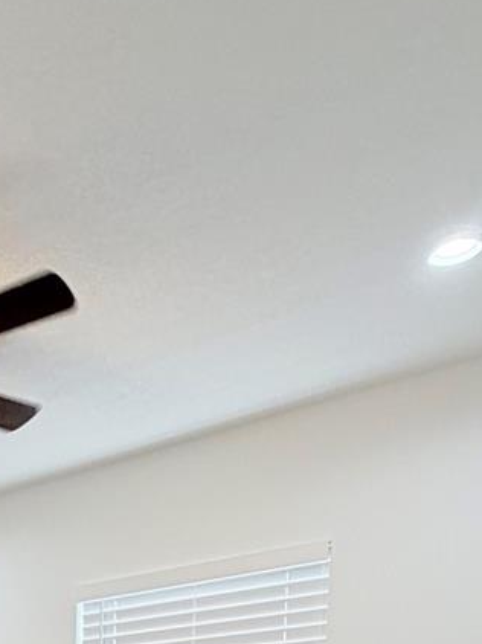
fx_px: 948
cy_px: 882
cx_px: -189
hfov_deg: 24.0
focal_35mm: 51
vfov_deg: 28.8
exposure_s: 1/120
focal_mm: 2.22
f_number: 2.2
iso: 100
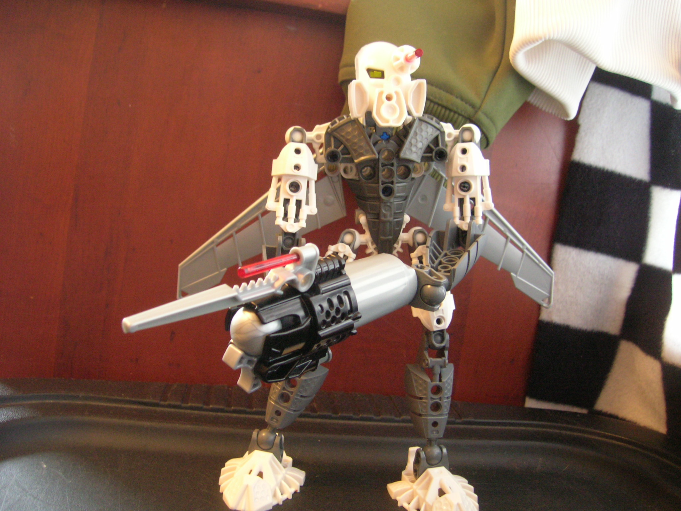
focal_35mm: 34
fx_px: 669
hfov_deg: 54.0
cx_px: 340
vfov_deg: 41.8
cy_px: 256
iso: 200
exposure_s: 1/1.7
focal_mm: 5.7
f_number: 2.9
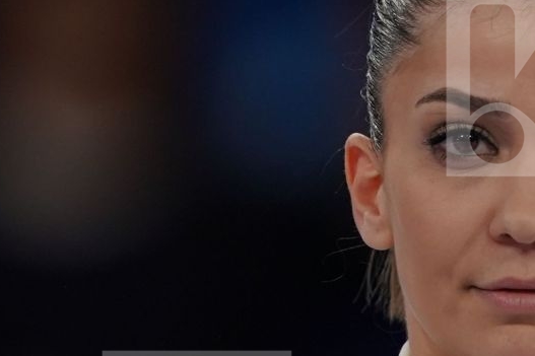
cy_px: 443
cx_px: 541
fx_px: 30439
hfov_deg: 1.0
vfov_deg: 0.7
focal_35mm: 2049
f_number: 2.8
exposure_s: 1/500
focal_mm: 400
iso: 640
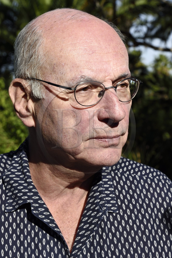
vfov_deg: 28.8
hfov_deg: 19.4
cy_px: 129
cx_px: 86
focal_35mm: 70
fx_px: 502
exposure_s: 1/640
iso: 400
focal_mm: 70
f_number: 11
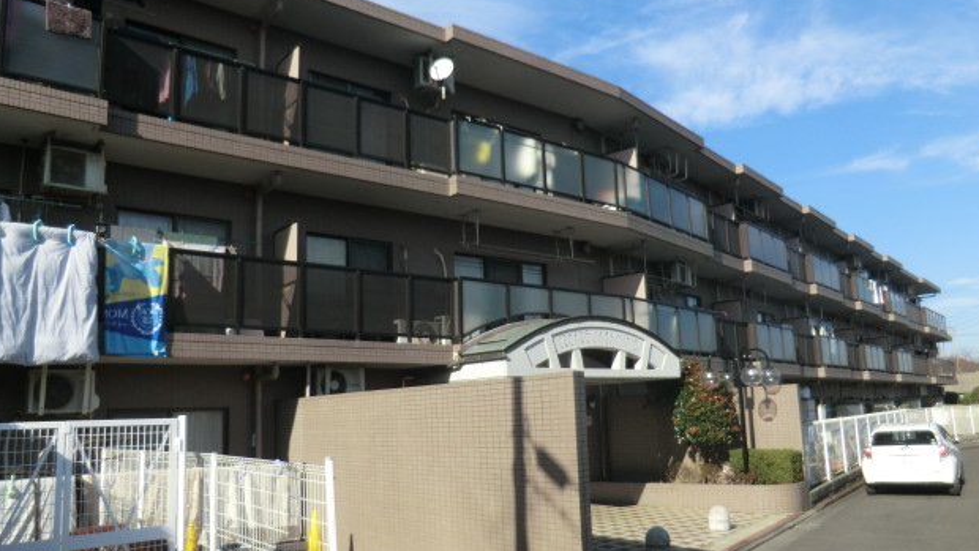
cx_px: 497
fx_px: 701
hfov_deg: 69.8
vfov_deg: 42.9
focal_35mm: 27
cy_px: 305
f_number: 3.2
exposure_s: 1/800
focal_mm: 4.3
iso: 80
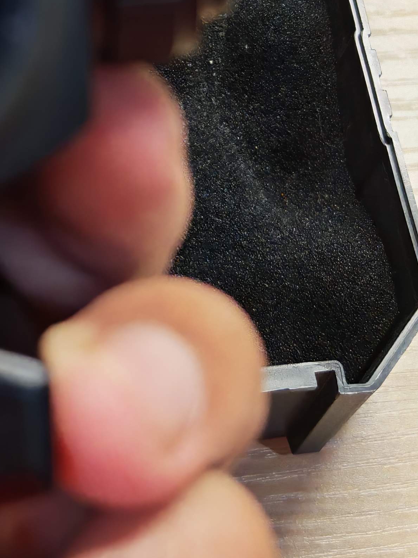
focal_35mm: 124
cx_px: -112
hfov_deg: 11.7
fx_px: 1997
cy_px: -70
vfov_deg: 15.4
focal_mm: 6.83
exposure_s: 1/100
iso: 200
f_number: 2
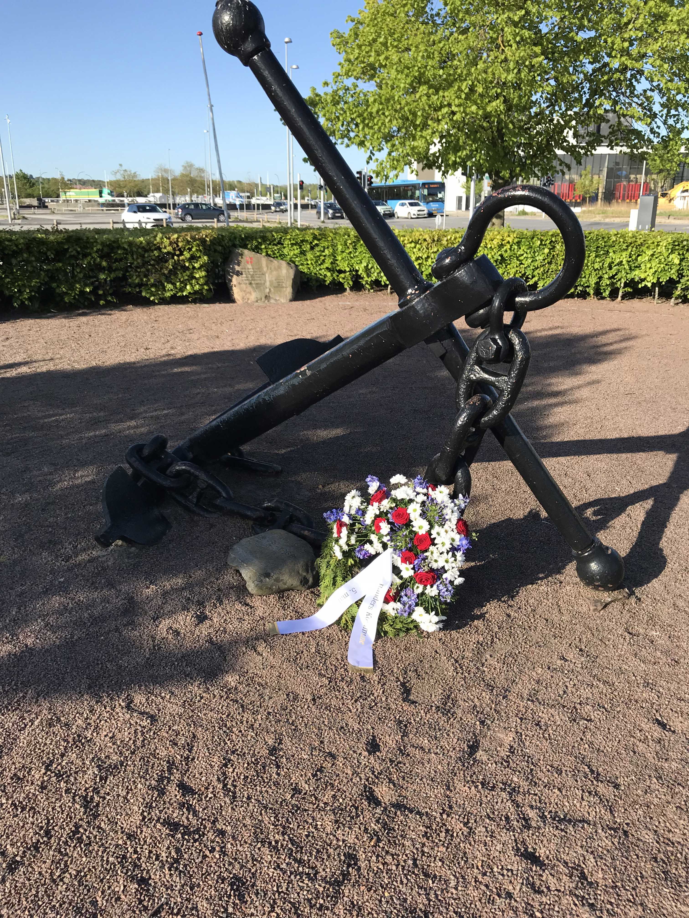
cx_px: 344
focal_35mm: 28
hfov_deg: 49.7
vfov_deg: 63.4
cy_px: 459
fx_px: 743
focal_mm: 3.99
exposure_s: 1/1153
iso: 20
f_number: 1.8
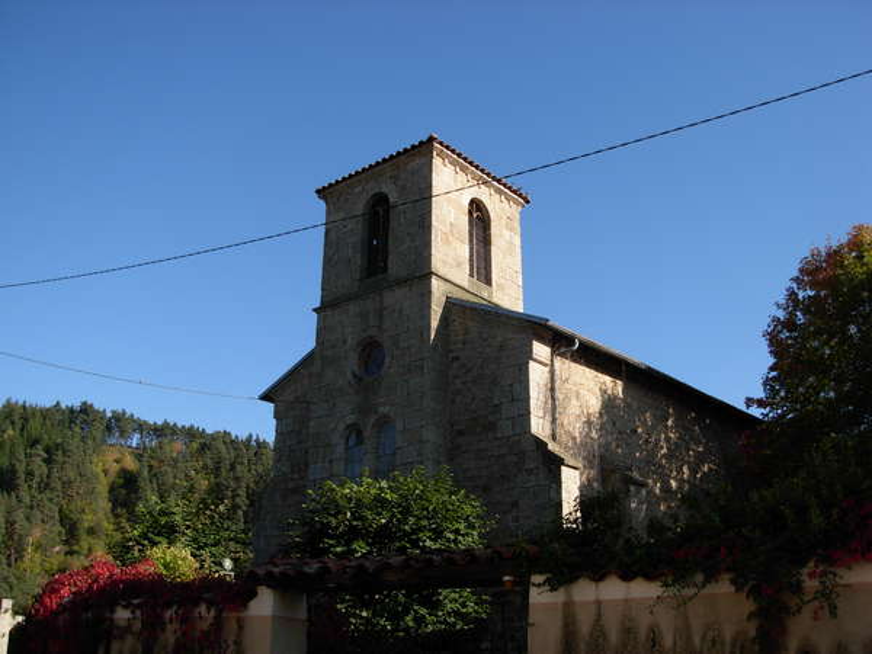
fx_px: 957
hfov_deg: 49.0
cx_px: 436
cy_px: 327
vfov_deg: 37.7
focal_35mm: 38
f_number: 2.9
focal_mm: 6.3
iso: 79
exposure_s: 1/939
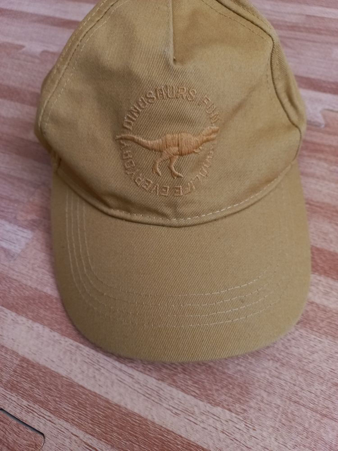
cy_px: 226
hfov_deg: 54.9
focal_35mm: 25
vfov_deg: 69.4
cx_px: 169
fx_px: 325
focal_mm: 4.6
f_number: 1.8
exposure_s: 1/33.3
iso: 250
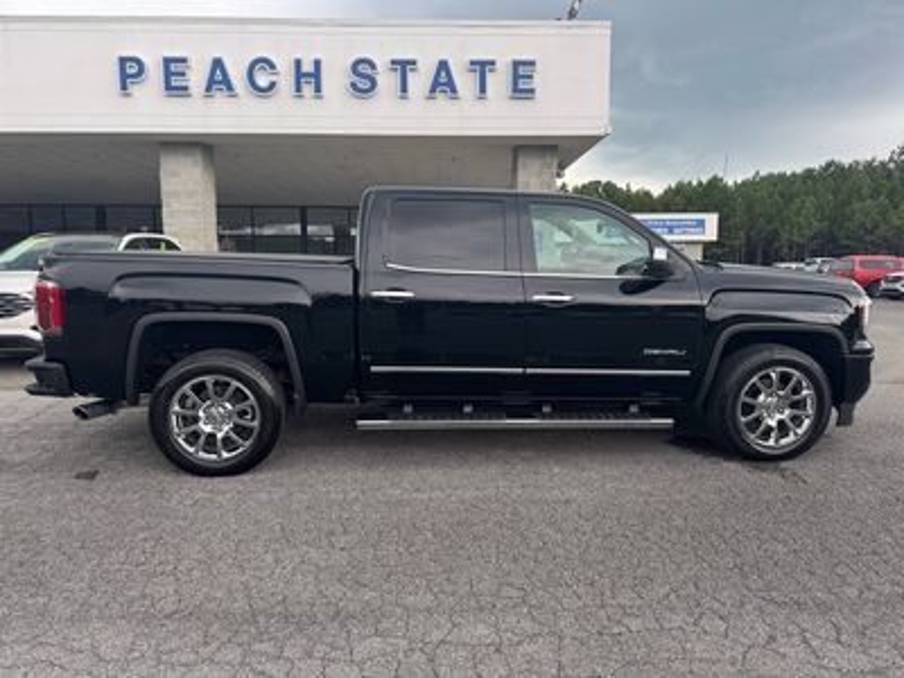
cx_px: 452
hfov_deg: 71.6
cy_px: 339
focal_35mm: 24
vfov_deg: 56.8
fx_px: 627
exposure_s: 1/567
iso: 80
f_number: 1.78
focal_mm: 6.76
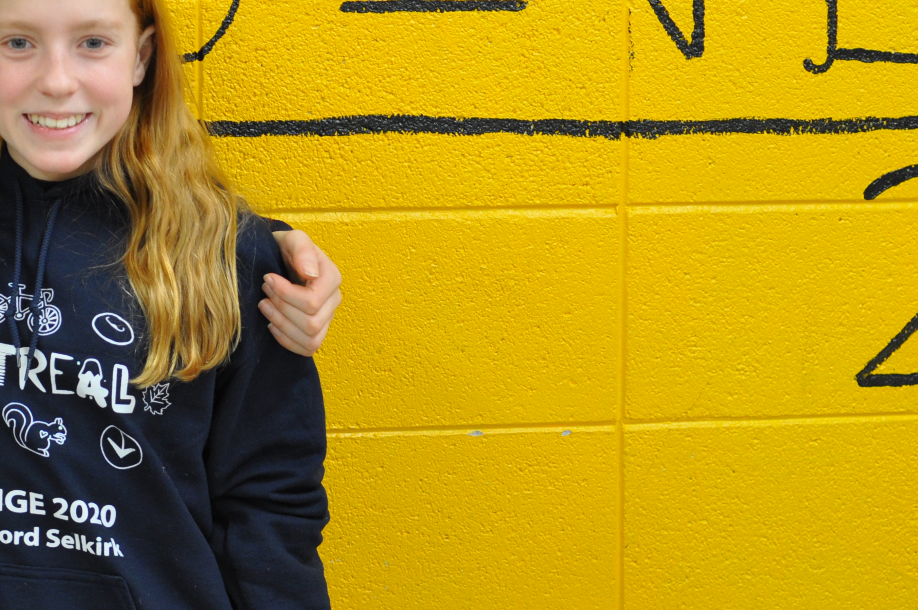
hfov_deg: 17.4
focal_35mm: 116
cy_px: 129
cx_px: 111
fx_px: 2957
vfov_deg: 11.7
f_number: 3.2
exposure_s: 1/40
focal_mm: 35
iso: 400
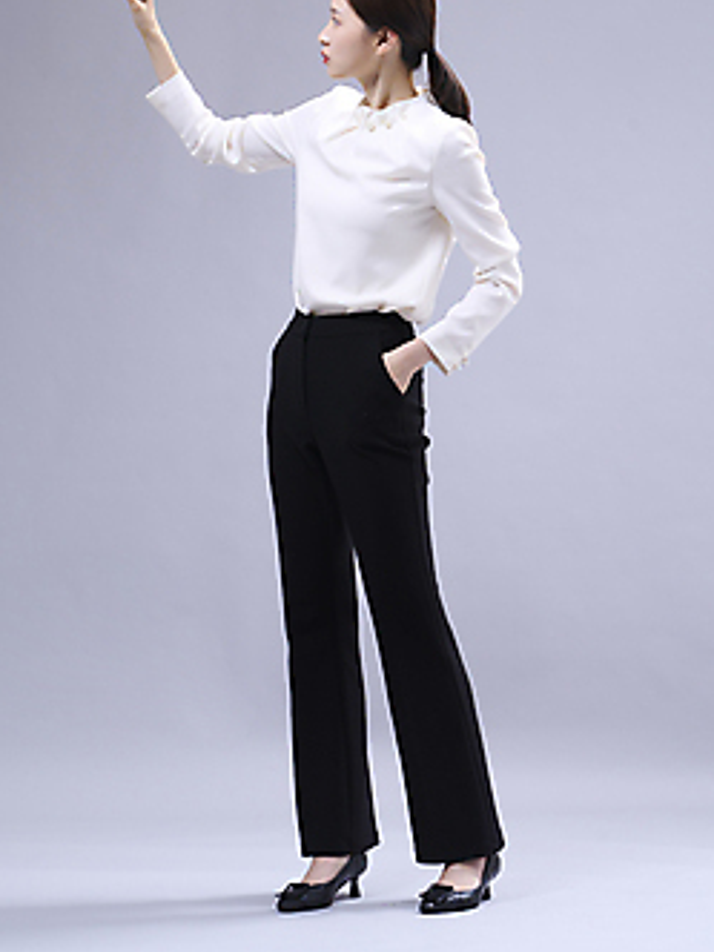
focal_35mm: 81
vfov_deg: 24.1
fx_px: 2228
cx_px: 357
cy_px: 384
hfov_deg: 18.2
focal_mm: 70
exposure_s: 1/125
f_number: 8
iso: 160
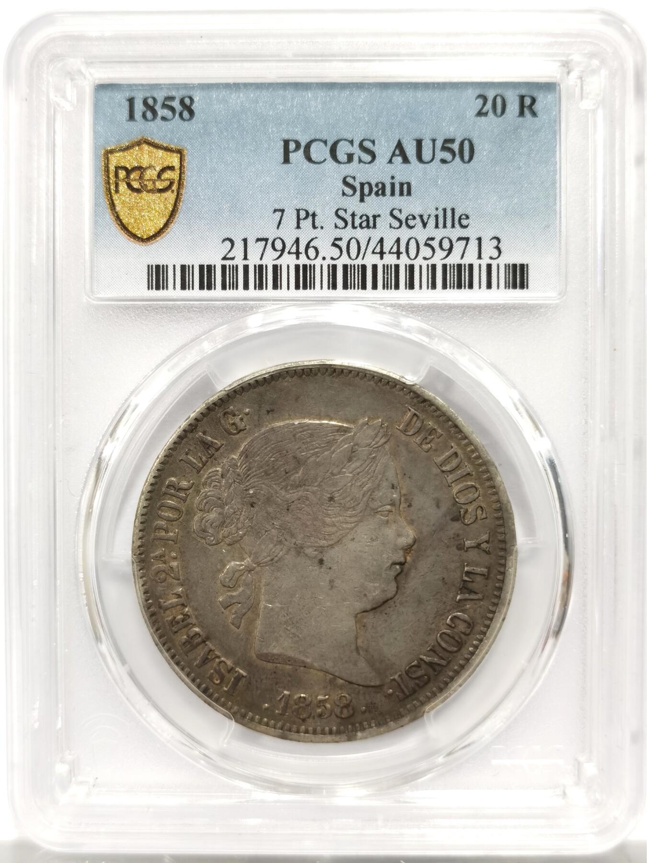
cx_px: 324
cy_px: 432
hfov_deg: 27.0
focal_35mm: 54
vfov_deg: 35.5
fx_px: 1346
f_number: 16
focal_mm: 5.56
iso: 200
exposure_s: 1/100
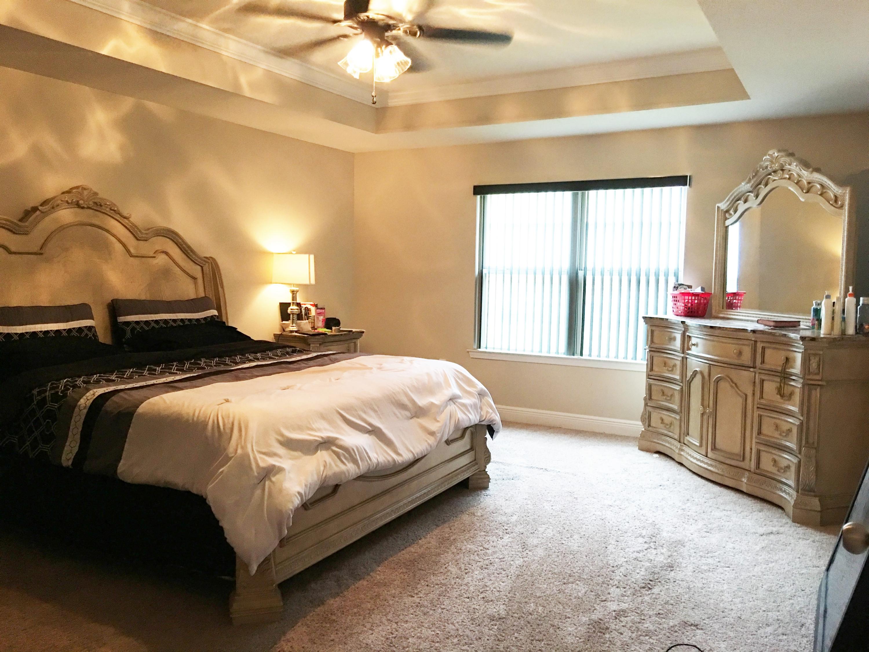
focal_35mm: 29
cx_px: 434
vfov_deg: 48.2
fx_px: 728
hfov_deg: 61.7
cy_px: 326
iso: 80
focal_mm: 4.15
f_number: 2.2
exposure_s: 1/10
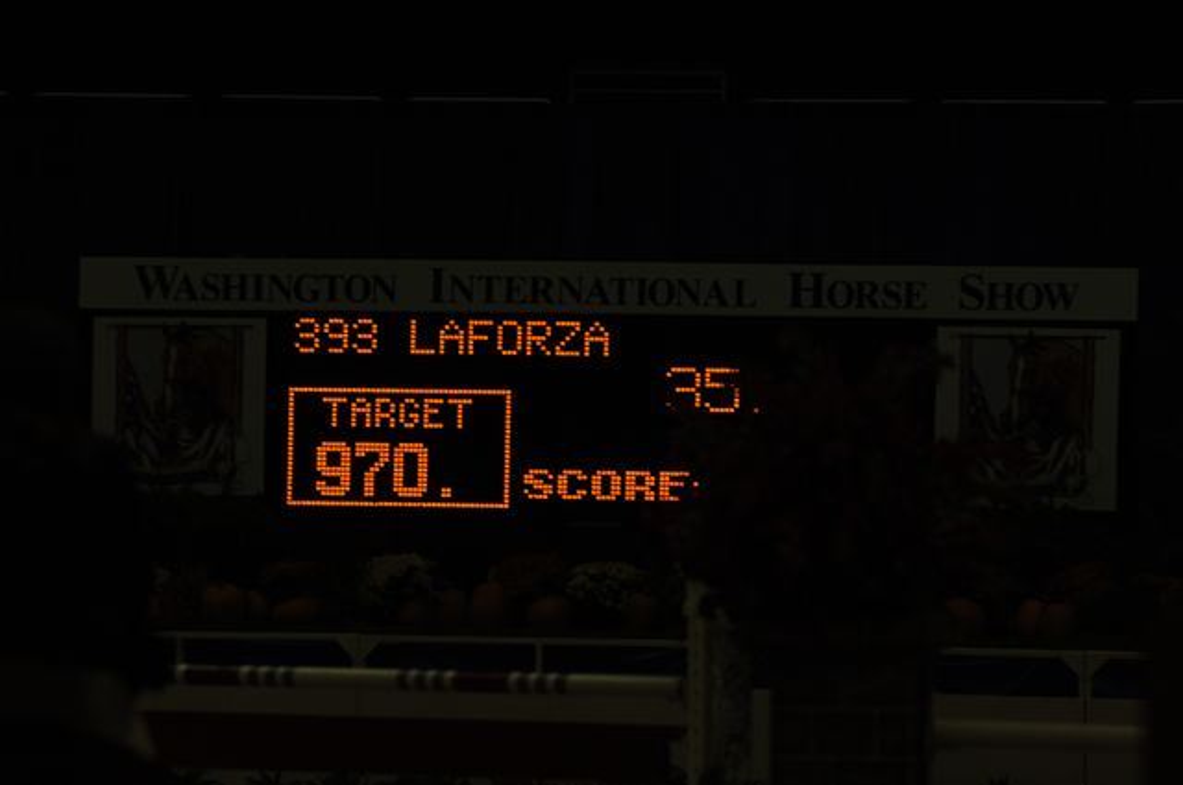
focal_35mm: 300
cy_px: 392
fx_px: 9846
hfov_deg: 6.9
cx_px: 592
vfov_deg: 4.6
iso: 200
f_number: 5.6
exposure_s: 1/250
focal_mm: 200
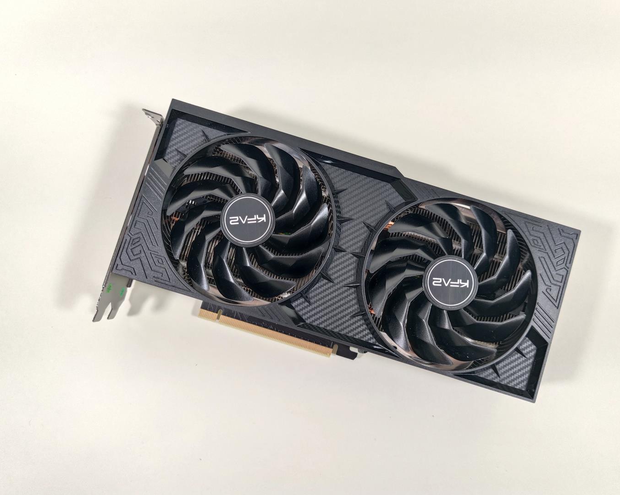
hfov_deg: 65.9
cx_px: 336
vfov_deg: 54.9
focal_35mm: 26
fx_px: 477
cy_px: 243
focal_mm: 6.78
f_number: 1.85
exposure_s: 1/33
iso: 378
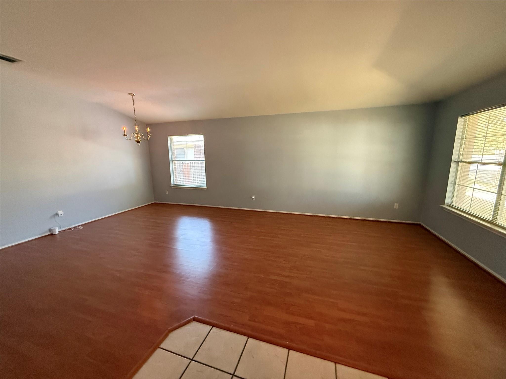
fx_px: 205
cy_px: 190
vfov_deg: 85.7
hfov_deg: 102.1
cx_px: 253
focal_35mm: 14
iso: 800
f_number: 2.2
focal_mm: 2.22
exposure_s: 1/60
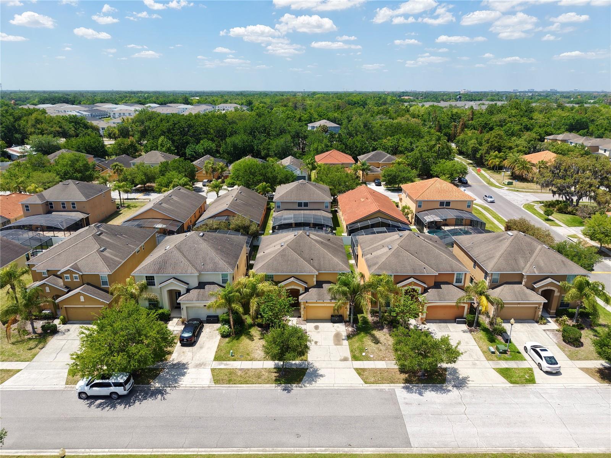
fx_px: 424
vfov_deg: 56.8
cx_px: 306
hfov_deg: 71.6
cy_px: 229
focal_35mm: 24
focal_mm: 8.67
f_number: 1.8
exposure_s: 1/3200
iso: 130
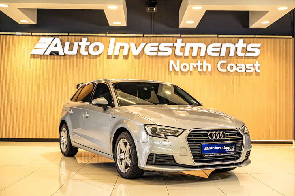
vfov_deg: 28.1
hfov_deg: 41.1
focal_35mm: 48
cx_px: 148
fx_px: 393
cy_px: 98
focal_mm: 48
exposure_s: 1/125
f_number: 2.8
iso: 500
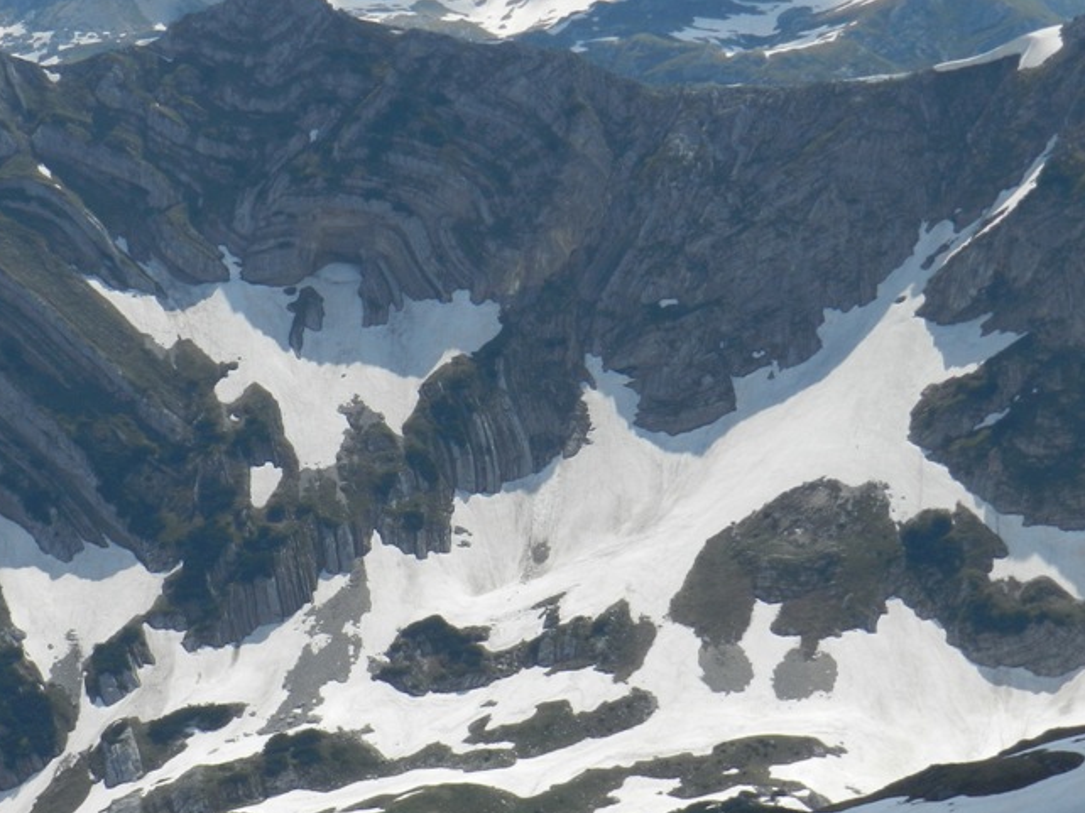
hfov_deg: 14.7
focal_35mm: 134
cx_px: 355
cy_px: 446
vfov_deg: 11.1
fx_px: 4199
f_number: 5.6
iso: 160
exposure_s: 1/1250
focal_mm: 14.9
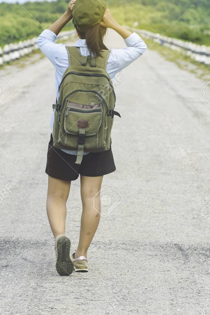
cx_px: 95
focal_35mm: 204
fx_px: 1785
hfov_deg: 6.7
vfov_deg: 10.1
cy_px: 145
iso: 100
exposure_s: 1/800
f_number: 5.6
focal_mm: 110
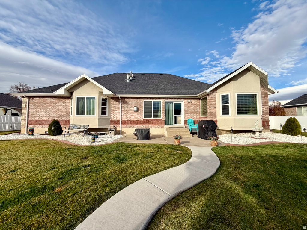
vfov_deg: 85.7
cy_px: 115
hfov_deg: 102.1
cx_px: 154
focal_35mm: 14
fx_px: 124
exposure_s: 1/770
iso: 25
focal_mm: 2.22
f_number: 2.2
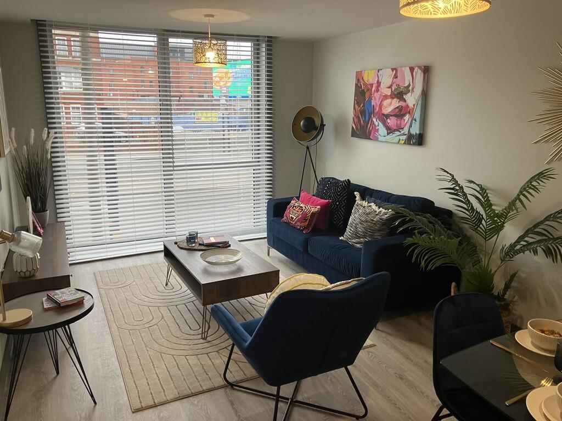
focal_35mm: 28
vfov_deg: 49.7
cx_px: 281
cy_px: 210
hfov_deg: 63.4
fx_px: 455
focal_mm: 3.99
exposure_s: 1/50
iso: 50
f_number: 1.8
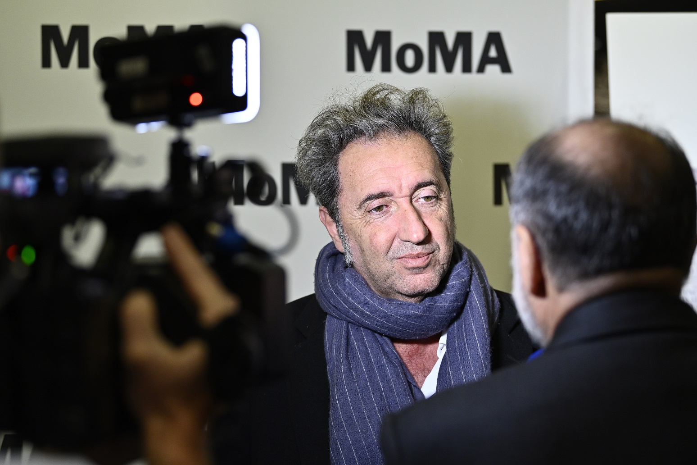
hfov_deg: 24.8
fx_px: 1587
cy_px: 232
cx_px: 348
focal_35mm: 82
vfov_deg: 16.7
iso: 1100
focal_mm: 82
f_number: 3.2
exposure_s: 1/160
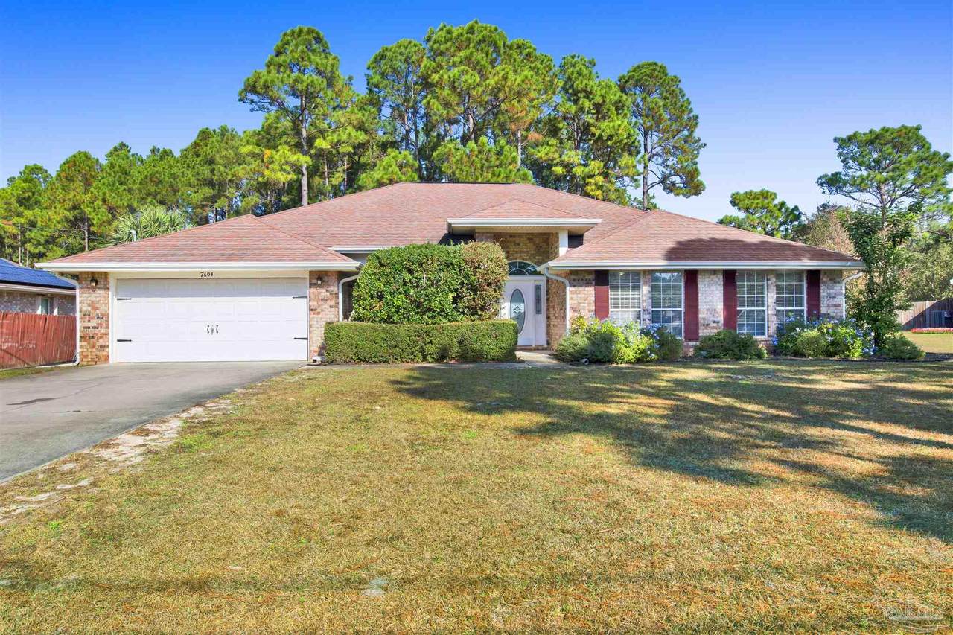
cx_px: 476
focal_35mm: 22
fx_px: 582
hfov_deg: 78.6
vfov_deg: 57.2
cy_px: 318
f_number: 11
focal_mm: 22
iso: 200
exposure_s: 1/250
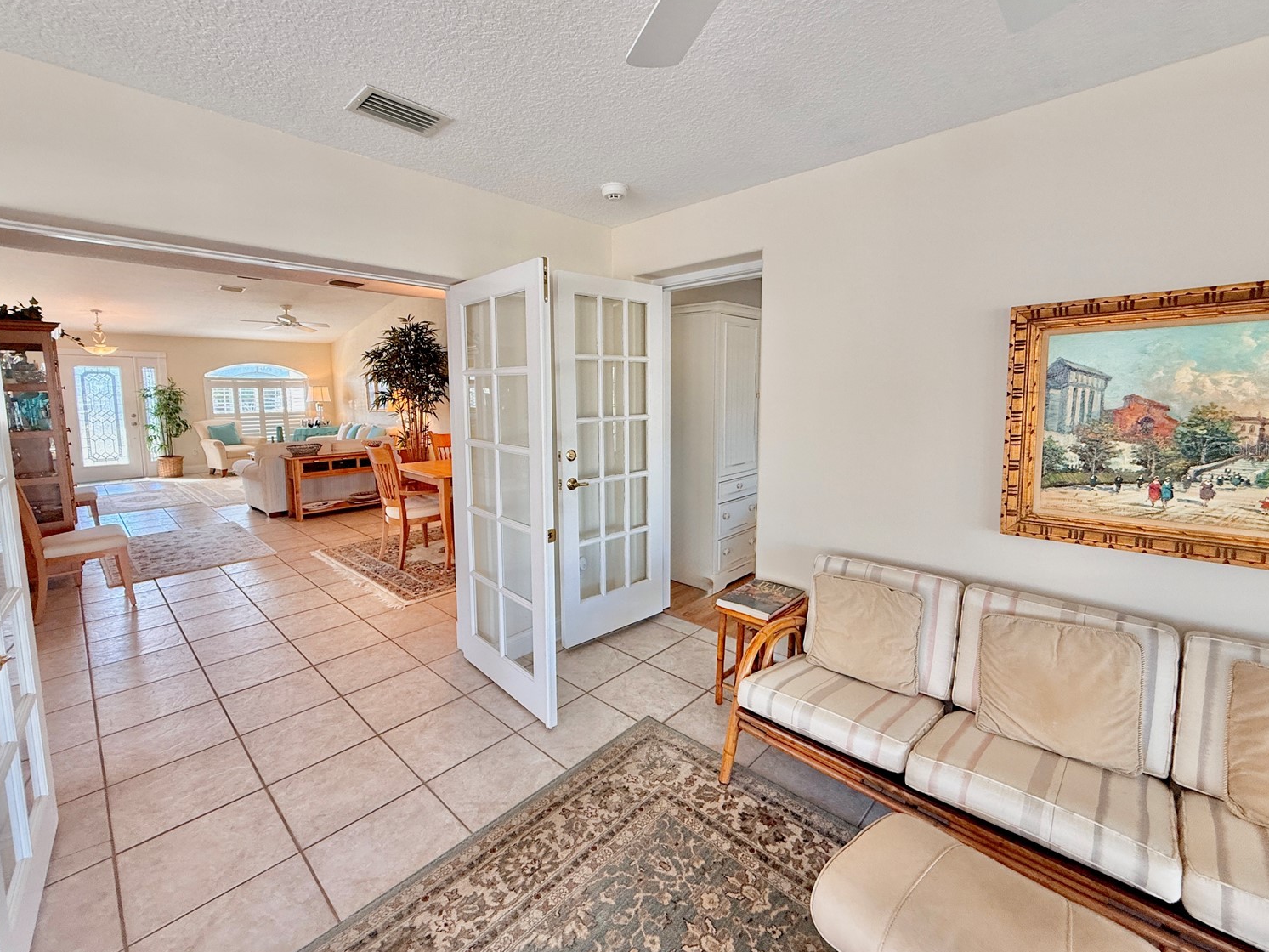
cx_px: 619
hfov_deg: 98.1
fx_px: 550
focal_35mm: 15
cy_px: 448
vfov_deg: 81.7
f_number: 2.2
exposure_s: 1/99
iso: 160
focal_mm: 2.22
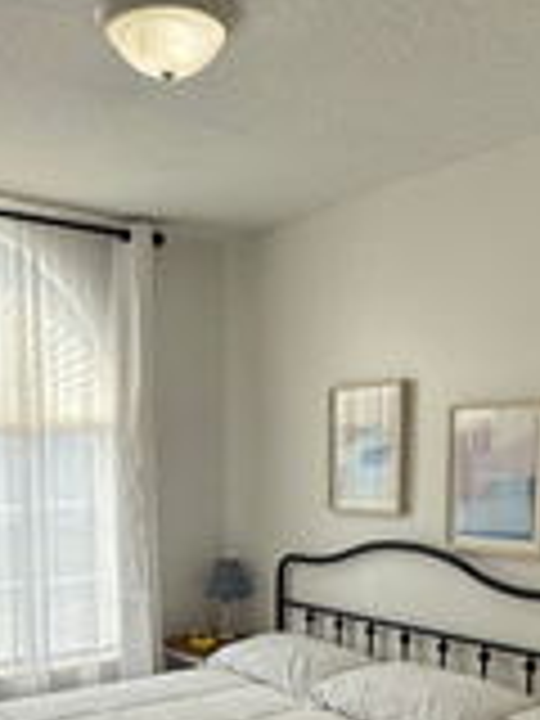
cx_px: 220
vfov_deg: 42.2
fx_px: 874
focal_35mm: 42
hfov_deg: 34.3
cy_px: 603
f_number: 2.2
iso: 50
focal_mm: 2.22
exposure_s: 1/482
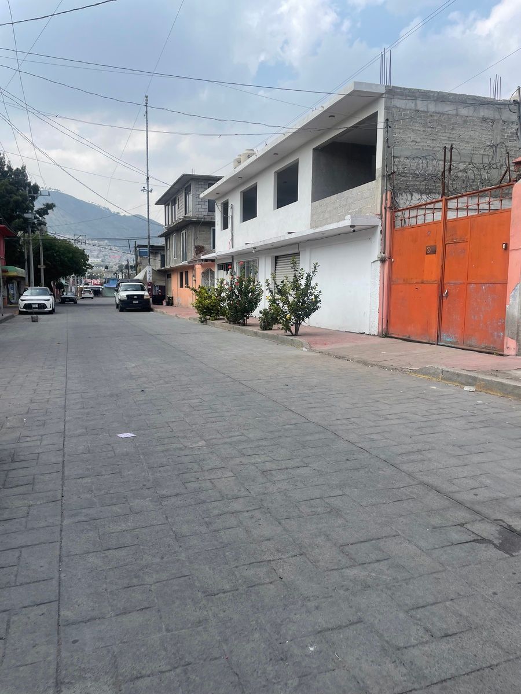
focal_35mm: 26
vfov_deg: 67.3
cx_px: 260
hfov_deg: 53.1
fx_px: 522
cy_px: 347
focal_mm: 4.2
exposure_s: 1/2398
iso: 32
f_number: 1.6
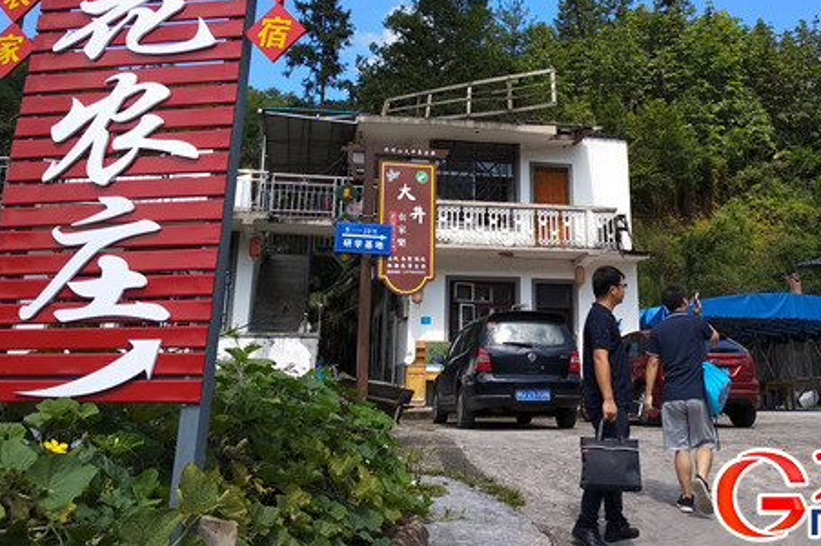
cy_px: 153
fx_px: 820
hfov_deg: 52.7
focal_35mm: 36
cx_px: 508
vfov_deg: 36.2
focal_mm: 3.81
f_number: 2.2
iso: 100
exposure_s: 1/734
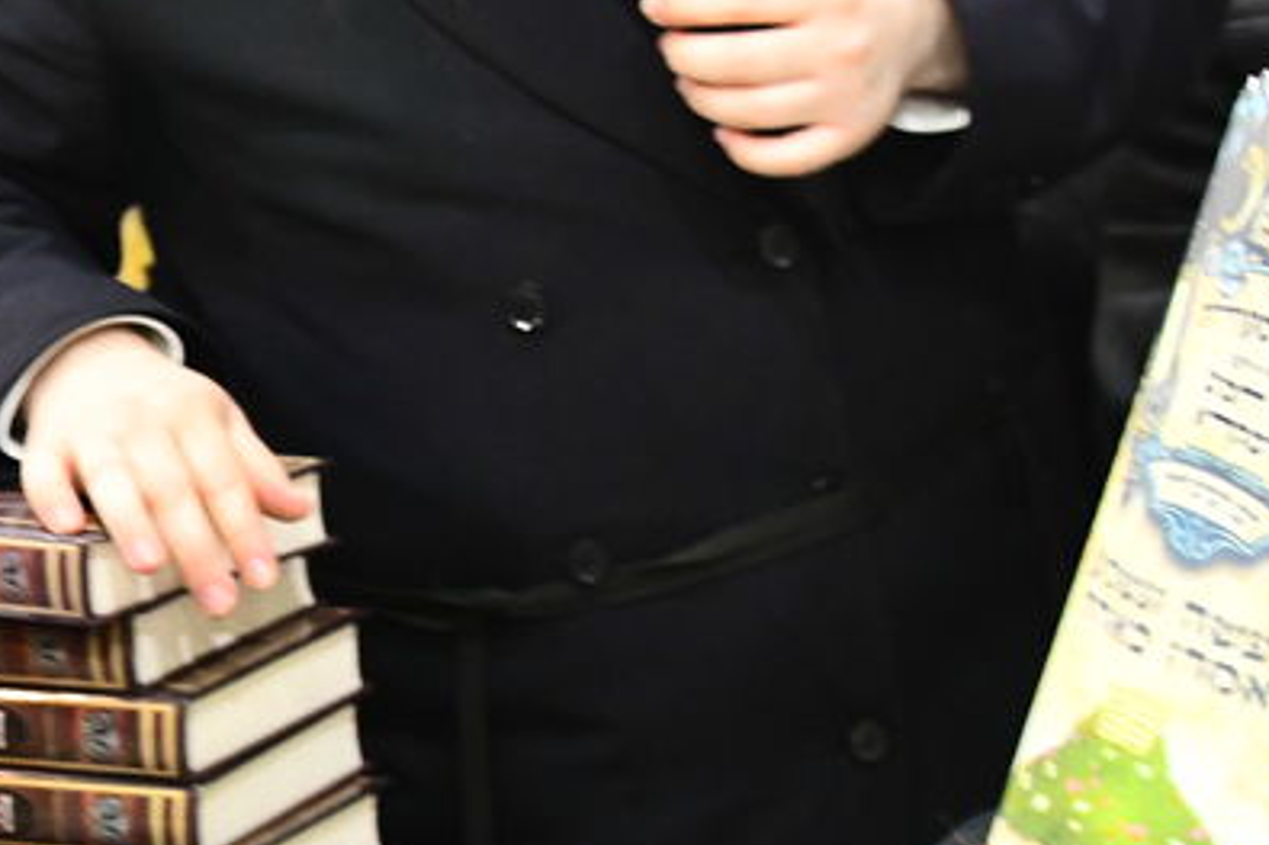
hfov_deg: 13.4
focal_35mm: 149
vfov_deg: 9.2
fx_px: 5250
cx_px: -241
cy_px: 516
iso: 3200
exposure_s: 1/125
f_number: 5.6
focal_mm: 42
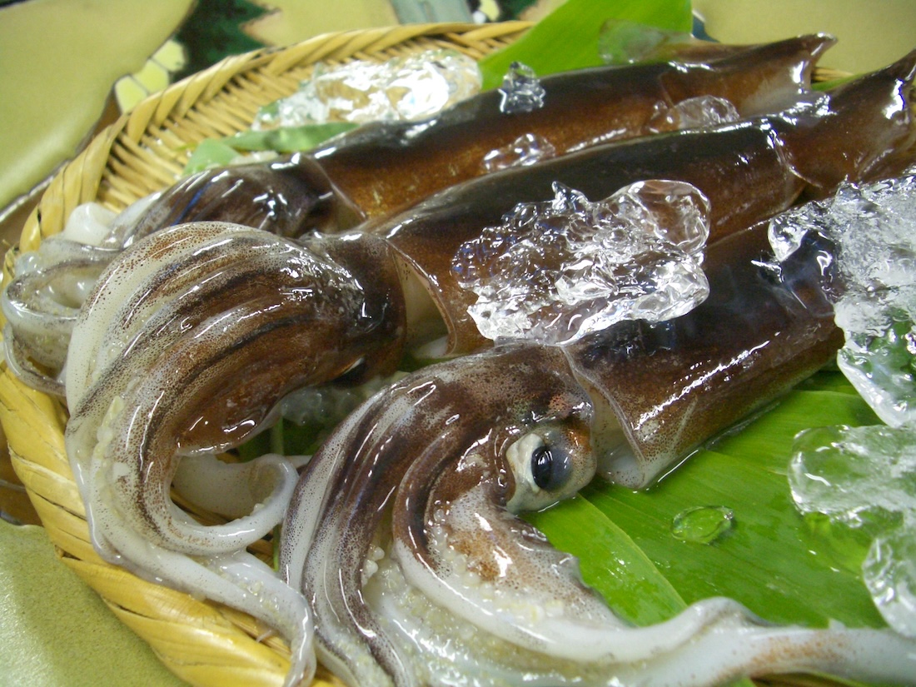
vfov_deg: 40.7
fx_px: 926
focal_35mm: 35
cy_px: 344
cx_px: 458
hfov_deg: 52.6
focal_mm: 5.8
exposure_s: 1/20
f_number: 2.6
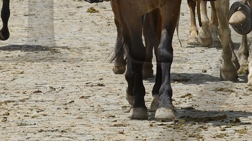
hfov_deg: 5.6
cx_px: 13
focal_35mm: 382
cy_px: -36
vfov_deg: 3.2
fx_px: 2551
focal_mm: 95
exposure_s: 1/400
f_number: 13
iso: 400
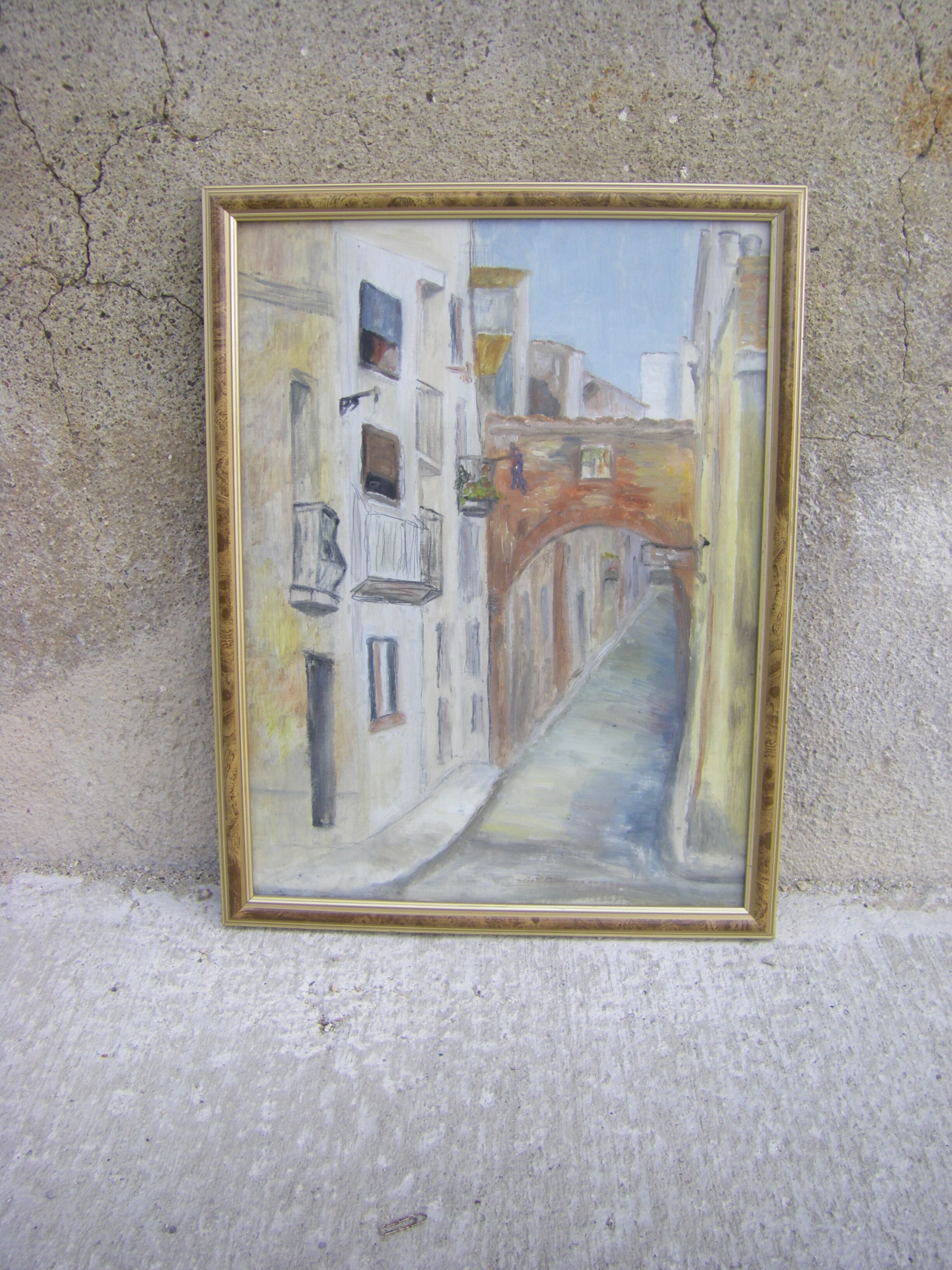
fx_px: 1393
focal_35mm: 38
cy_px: 635
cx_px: 476
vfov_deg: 49.0
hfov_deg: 37.7
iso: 64
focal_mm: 6.3
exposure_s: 1/125
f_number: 3.5
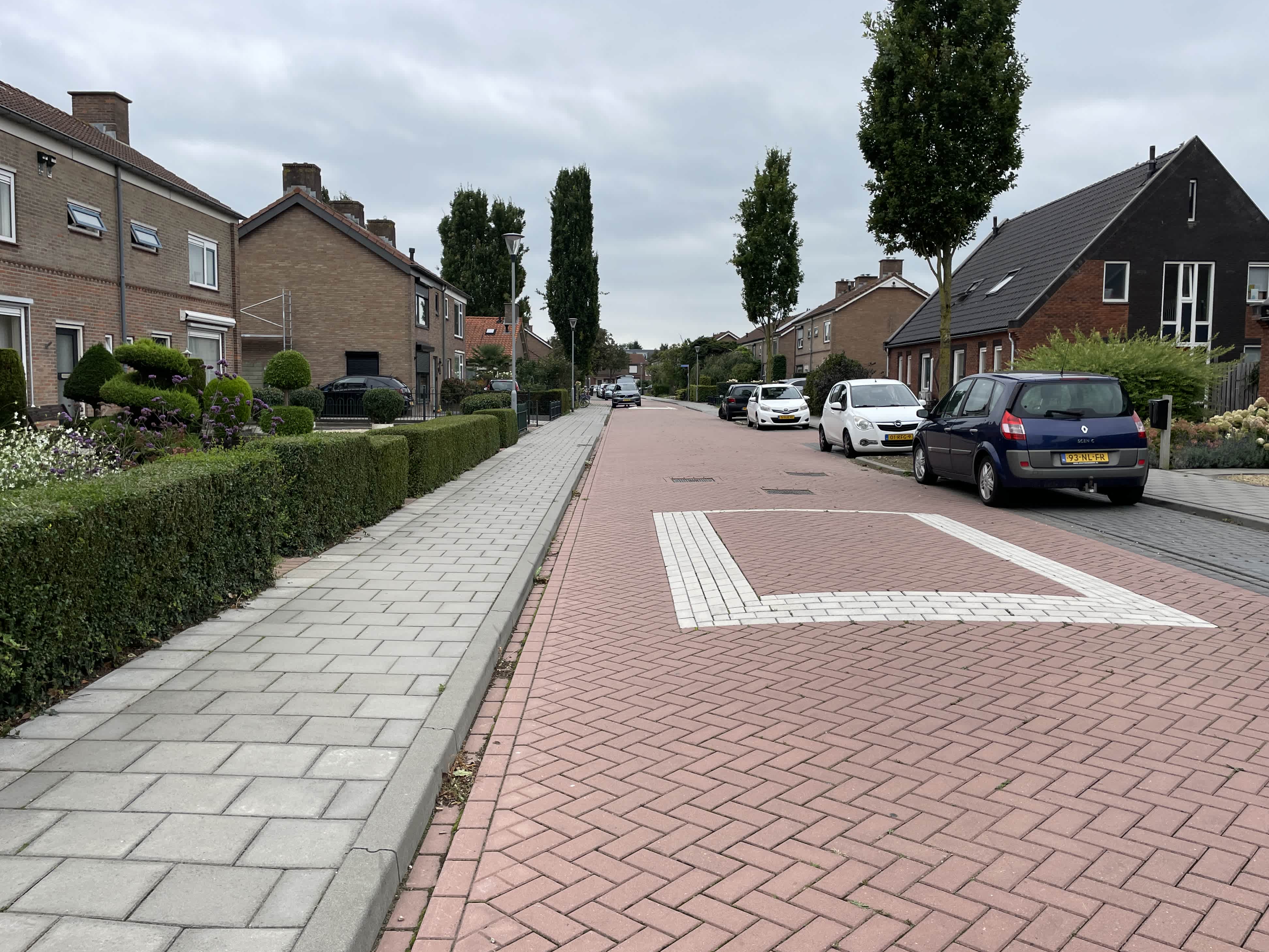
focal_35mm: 27
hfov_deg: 65.3
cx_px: 638
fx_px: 990
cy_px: 466
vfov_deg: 51.3
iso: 32
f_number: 1.6
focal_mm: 4.2
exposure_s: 1/861
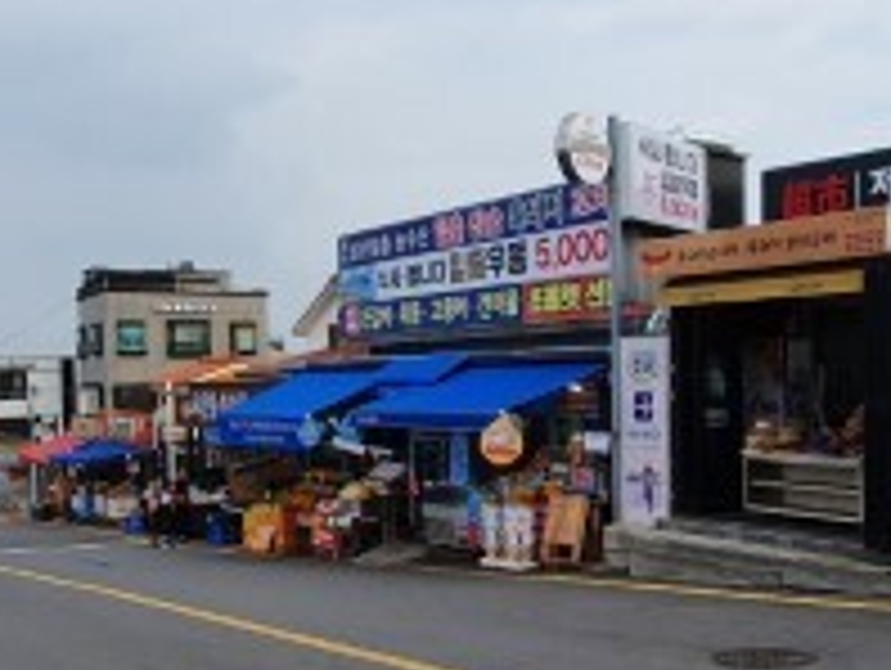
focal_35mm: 42
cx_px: 468
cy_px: 400
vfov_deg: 34.3
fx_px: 1082
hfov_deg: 44.7
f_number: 2.2
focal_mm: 1.8
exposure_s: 1/606
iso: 50
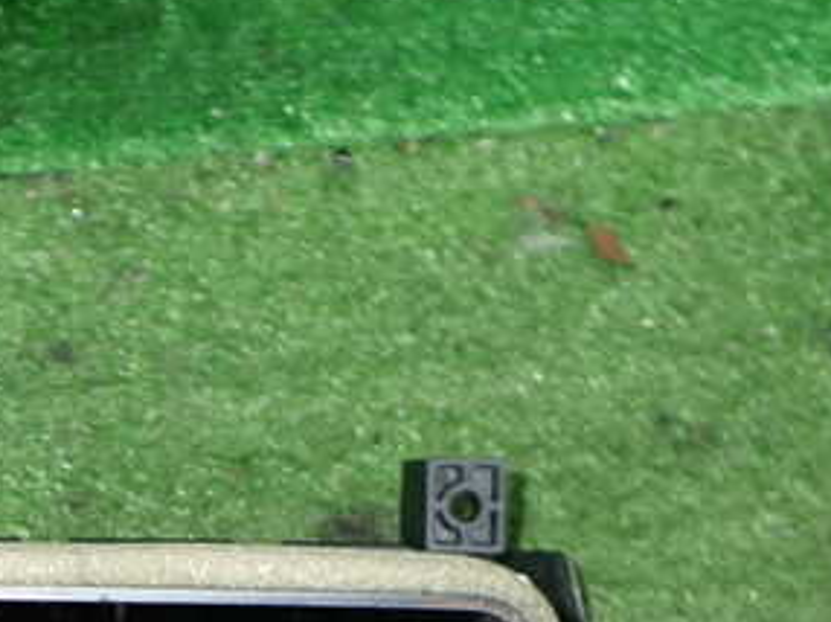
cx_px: 108
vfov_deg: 22.4
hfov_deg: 29.7
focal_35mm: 63
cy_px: 610
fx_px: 1511
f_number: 6.3
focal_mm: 5.4
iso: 250
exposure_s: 1/30
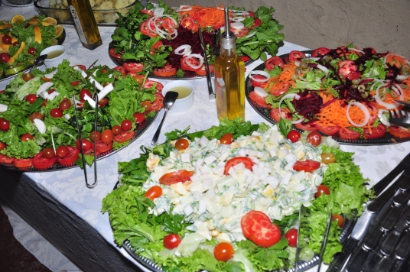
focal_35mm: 33
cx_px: 205
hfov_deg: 57.3
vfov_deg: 39.9
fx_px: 375
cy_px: 136
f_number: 5.6
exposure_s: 1/45
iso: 400
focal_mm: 22
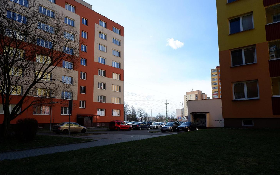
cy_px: 97
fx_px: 198
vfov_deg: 47.5
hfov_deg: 70.4
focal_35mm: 26
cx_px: 147
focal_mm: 15
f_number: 6.4
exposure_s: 1/450
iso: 200
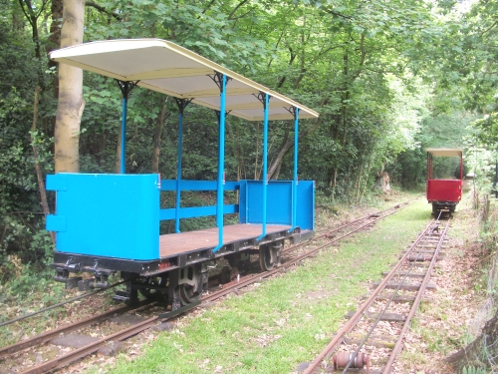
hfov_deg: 52.6
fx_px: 504
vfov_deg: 40.7
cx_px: 249
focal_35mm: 35
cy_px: 187
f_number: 3.1
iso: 160
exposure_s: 1/25
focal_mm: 6.3
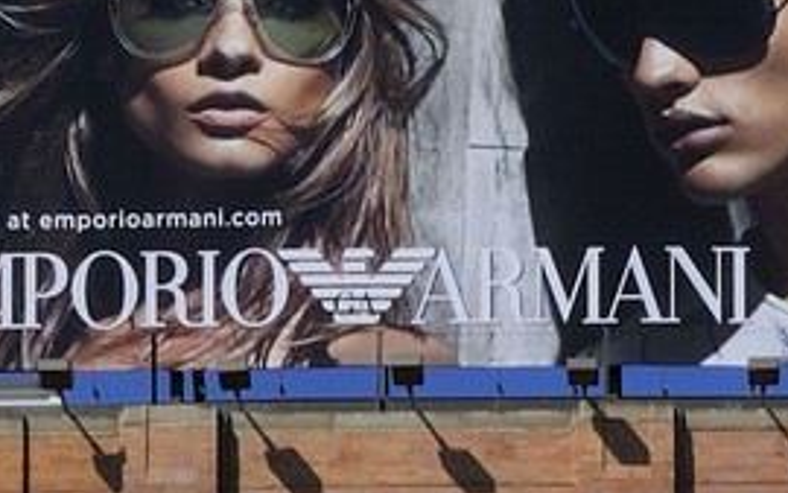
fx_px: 3115
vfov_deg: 7.6
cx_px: 590
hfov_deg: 14.4
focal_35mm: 145
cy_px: 1622
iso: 200
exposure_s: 1/200
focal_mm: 24
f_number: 16
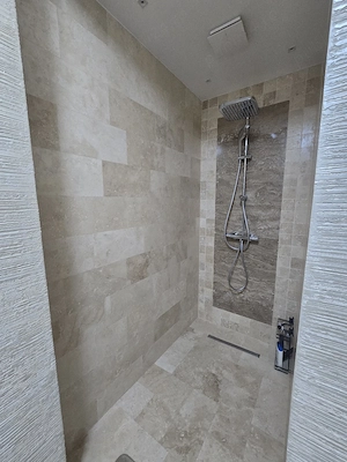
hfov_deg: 89.9
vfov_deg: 106.2
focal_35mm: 13
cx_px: 174
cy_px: 231
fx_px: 174
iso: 500
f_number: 2.2
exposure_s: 1/50.3
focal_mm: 2.2
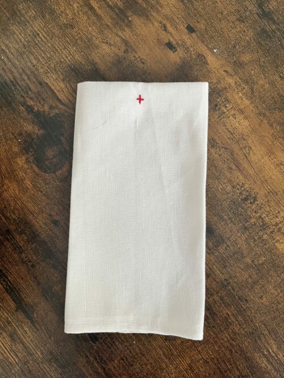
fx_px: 285
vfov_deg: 67.3
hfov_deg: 53.0
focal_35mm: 26
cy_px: 189
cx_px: 142
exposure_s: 1/67
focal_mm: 5.1
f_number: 1.6
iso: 125
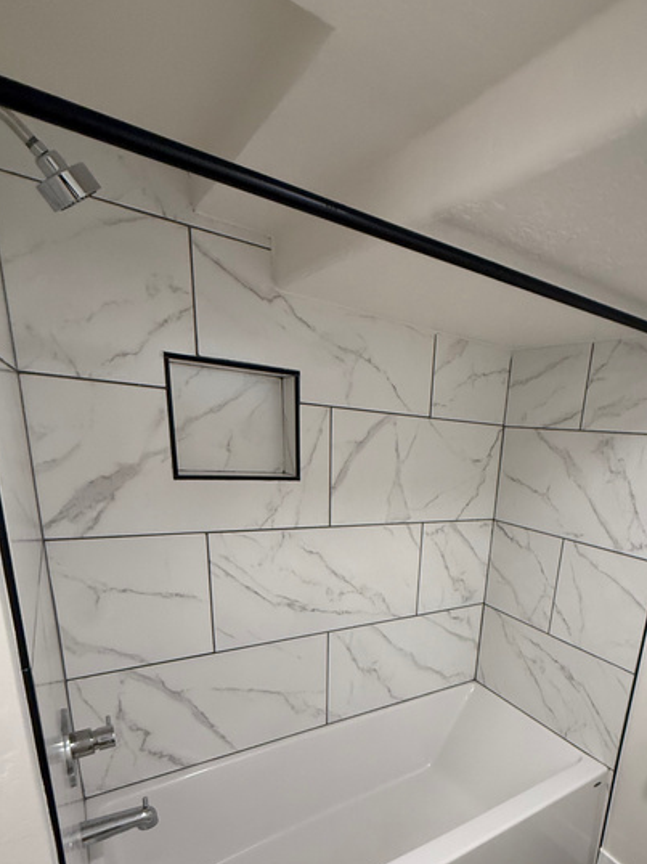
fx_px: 499
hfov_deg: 63.8
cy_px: 588
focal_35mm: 20
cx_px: 443
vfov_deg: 78.6
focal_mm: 2.22
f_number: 2.2
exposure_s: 1/120
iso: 200
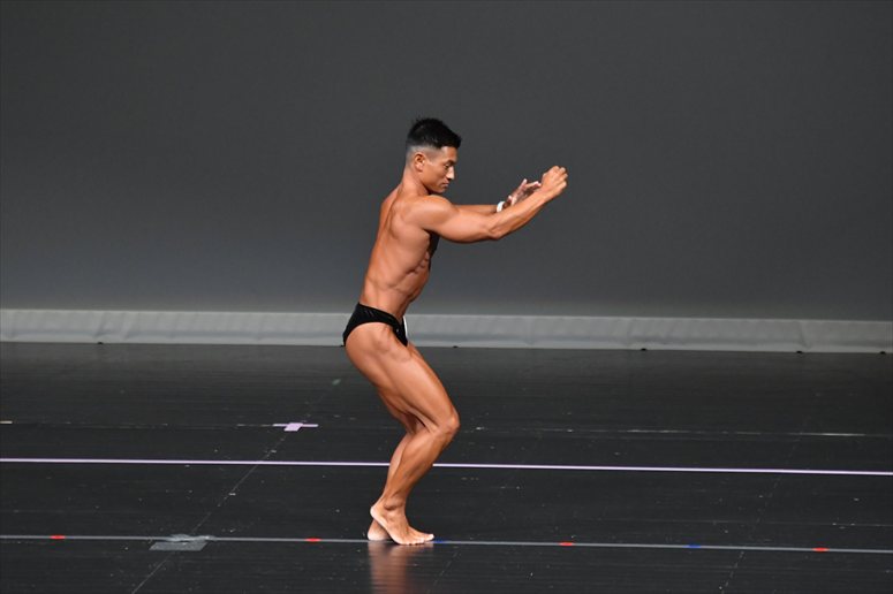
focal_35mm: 345
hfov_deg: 6.0
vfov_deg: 4.0
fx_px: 8554
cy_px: 297
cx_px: 446
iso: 4000
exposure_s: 1/400
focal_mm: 230
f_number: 5.6
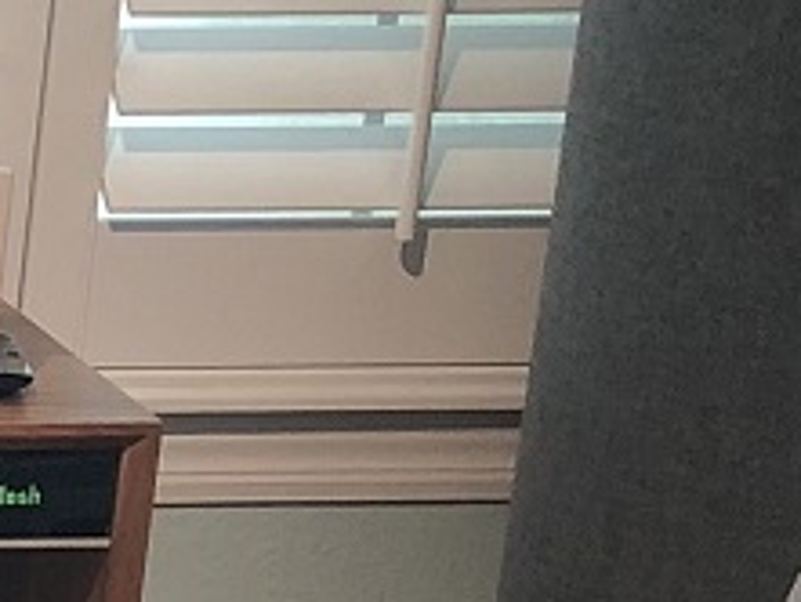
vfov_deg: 7.1
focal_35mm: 203
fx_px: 4700
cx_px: -1366
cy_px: 1189
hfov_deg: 8.5
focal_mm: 3.99
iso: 50
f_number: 1.8
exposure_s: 1/15
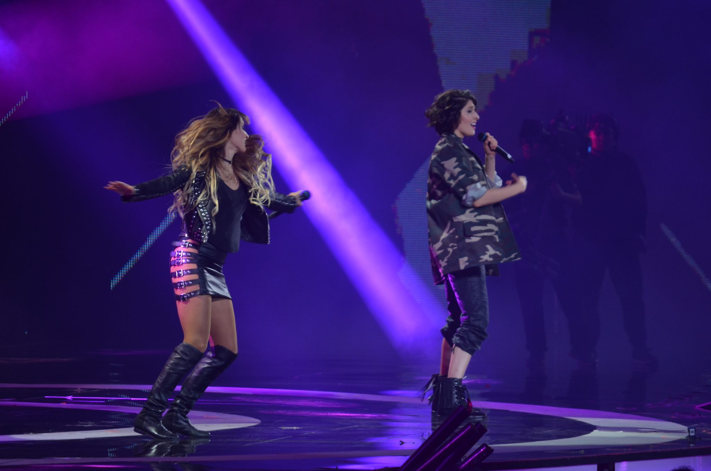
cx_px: 356
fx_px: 5321
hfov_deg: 7.6
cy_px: 236
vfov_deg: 5.1
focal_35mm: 270
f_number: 5.6
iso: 800
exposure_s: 1/125
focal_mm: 180
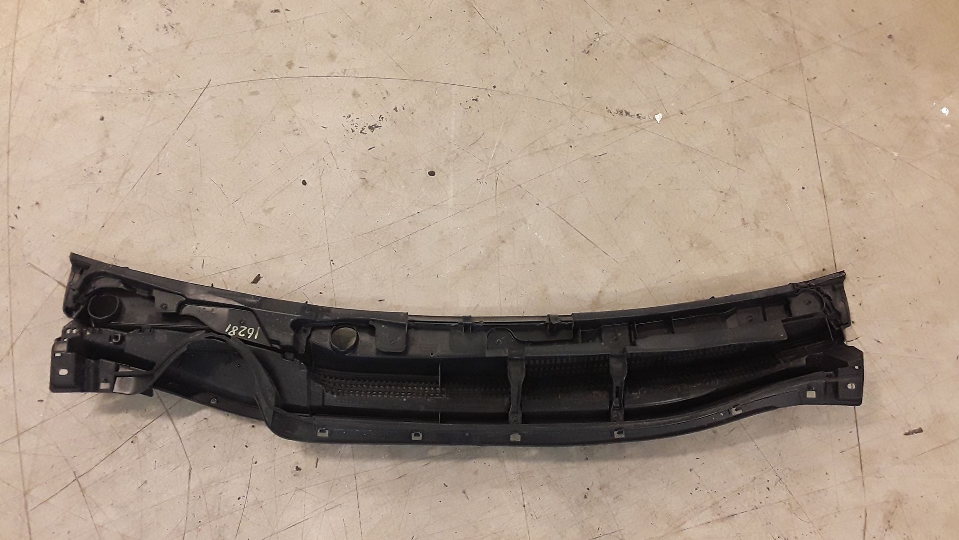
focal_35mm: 31
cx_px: 475
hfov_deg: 62.6
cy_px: 322
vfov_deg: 37.7
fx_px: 788
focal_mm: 2.91
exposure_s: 1/50
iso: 125
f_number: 1.9
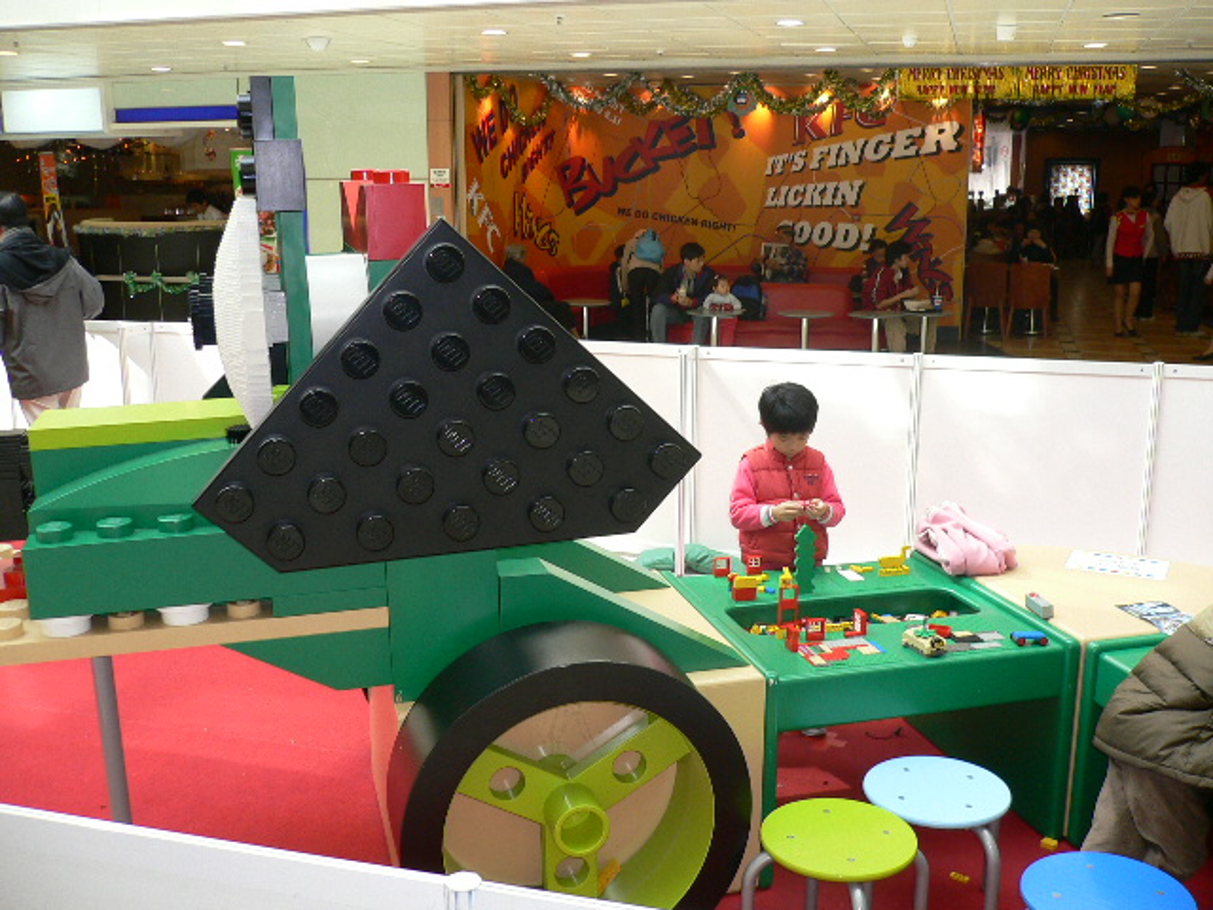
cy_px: 455
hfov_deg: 52.6
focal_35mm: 35
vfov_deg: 40.7
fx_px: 1226
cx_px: 606
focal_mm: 5.8
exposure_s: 1/80
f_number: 2.8
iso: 100
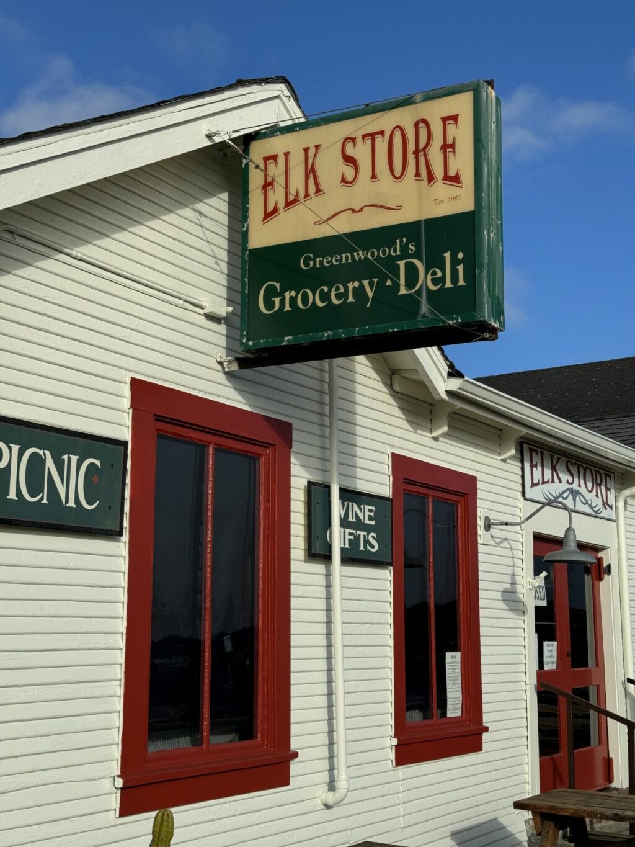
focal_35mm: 48
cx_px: 318
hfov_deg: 30.3
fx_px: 1174
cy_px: 424
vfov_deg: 39.7
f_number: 1.78
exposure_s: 1/7092
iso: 64
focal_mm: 6.76
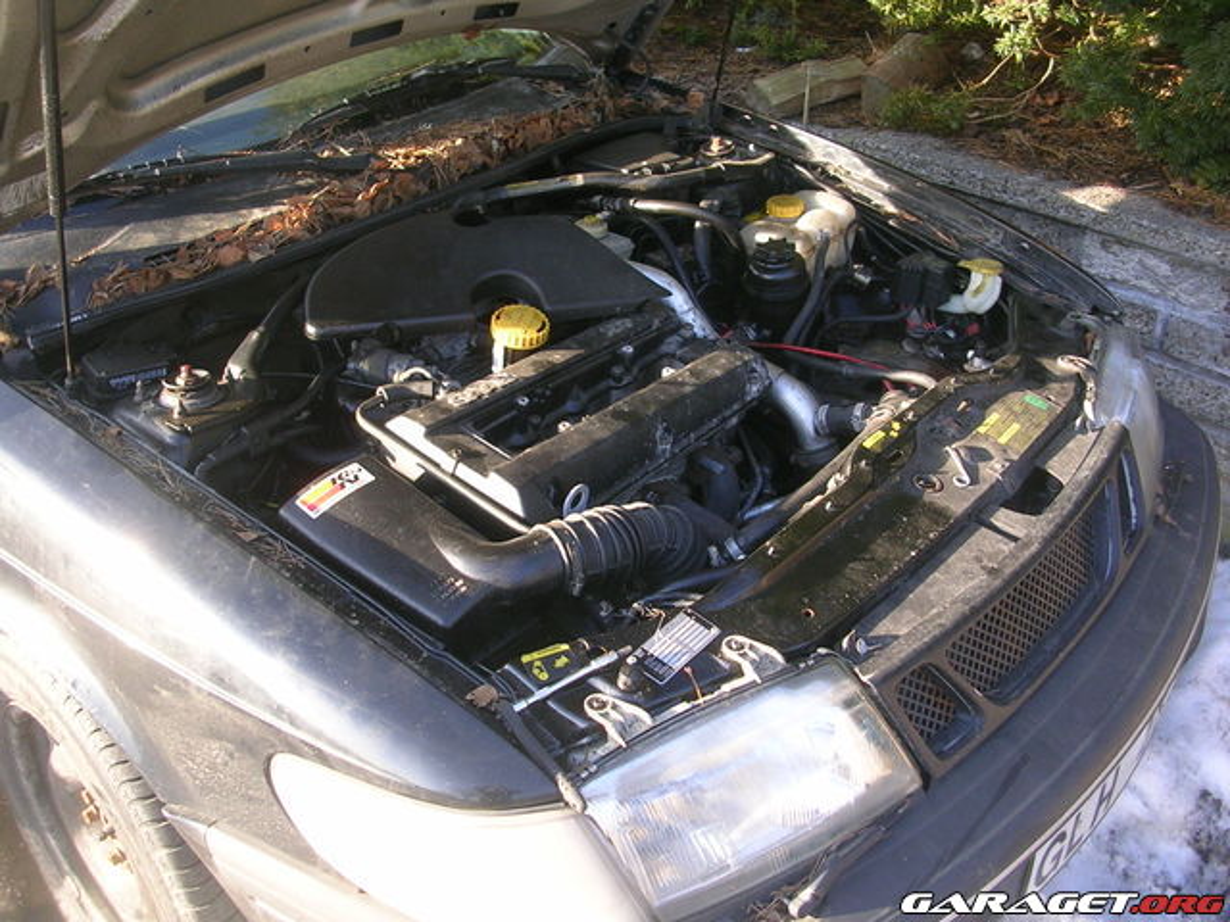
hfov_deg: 49.0
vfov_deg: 37.7
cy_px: 461
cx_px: 615
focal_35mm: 38
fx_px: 1350
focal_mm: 5.8
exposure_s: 1/87.9
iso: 50
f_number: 2.8
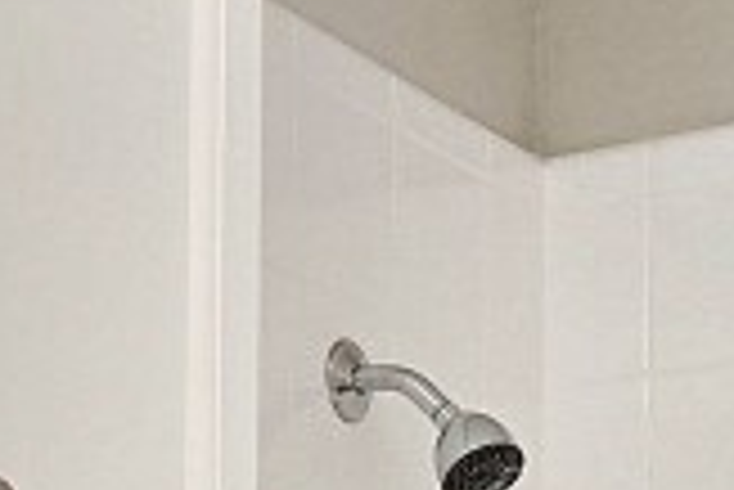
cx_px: 234
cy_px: 1196
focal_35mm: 150
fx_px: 3061
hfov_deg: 13.6
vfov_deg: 8.4
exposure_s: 1/120
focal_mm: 6.3
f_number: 1.7
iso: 64
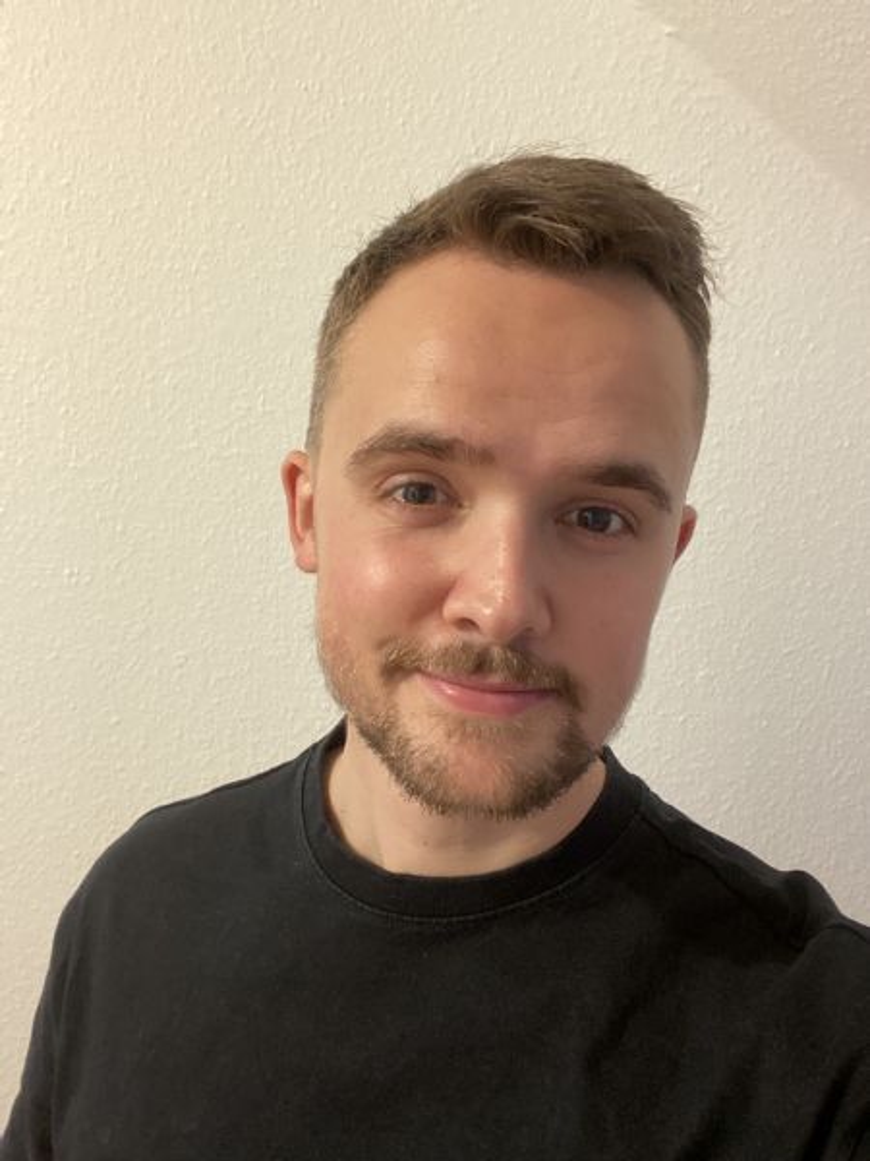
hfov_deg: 46.8
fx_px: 1005
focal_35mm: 30
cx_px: 435
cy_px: 580
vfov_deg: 60.0
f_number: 2.2
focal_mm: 2.71
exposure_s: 1/33
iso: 400
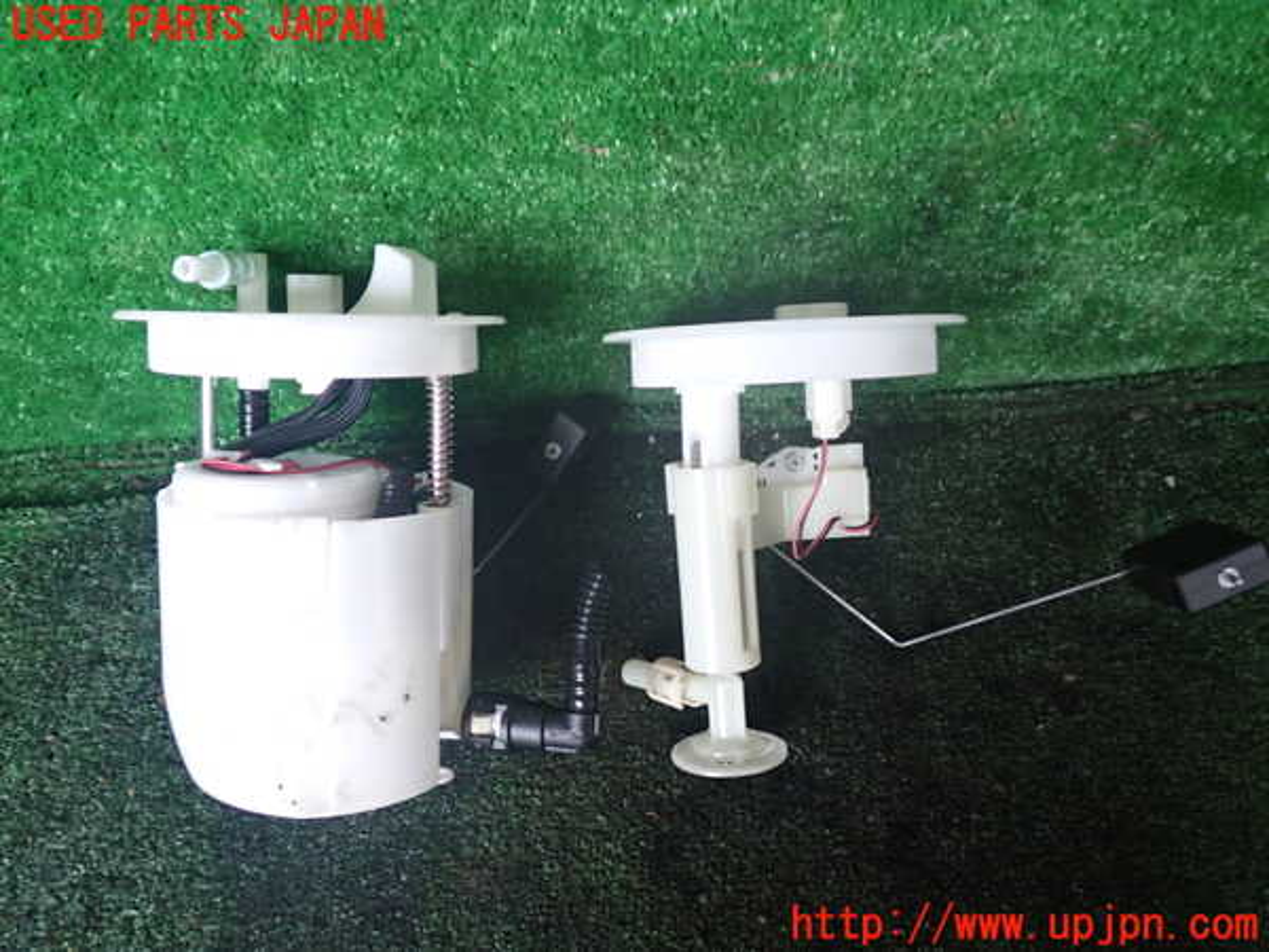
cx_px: 634
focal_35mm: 30
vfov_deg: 46.8
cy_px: 476
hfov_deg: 60.0
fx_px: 1100
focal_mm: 5.4
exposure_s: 1/30
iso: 400
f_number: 2.3
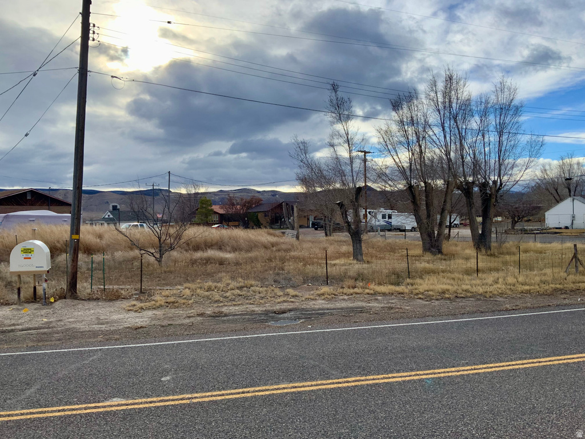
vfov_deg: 48.2
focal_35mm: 29
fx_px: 490
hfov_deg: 61.7
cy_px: 220
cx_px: 292
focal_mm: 3
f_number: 1.8
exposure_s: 1/2227
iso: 20
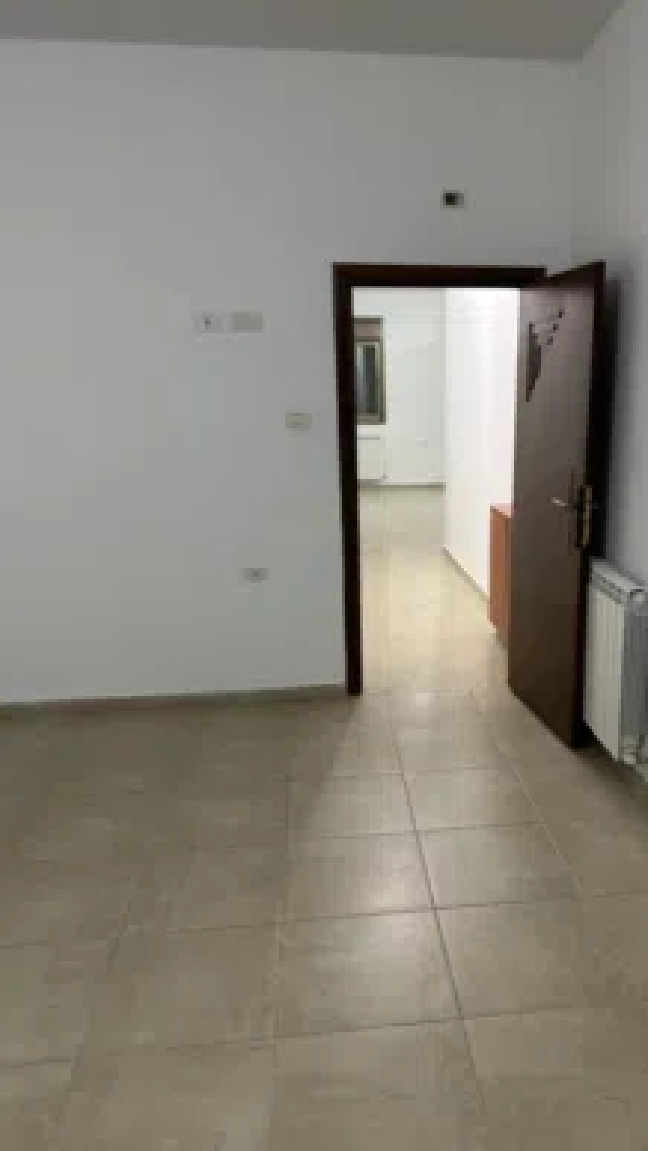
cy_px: 592
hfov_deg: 42.5
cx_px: 422
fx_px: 824
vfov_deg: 69.8
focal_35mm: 27
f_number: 1.78
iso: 200
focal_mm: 6.86
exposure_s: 1/50
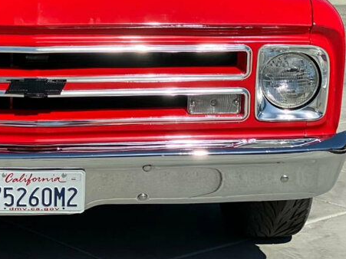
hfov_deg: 16.5
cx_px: 38
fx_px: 1179
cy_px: 20
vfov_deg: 12.4
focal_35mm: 118
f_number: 2
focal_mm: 6
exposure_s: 1/2179
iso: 20
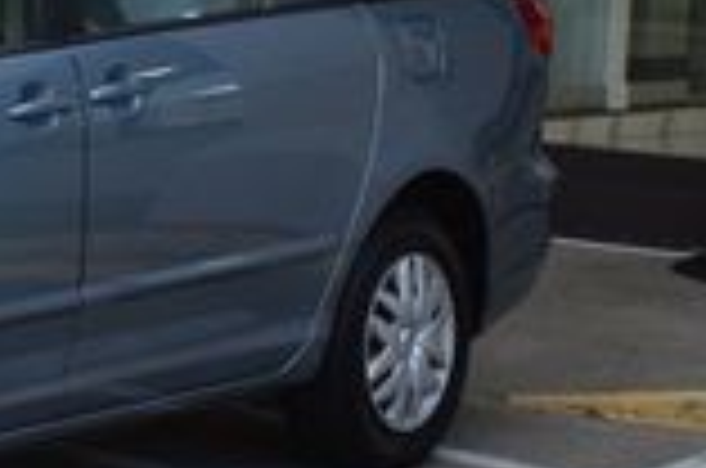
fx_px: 3601
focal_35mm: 184
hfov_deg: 11.1
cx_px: -9
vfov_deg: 7.4
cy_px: 4
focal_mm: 30
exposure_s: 1/100
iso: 400
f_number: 9
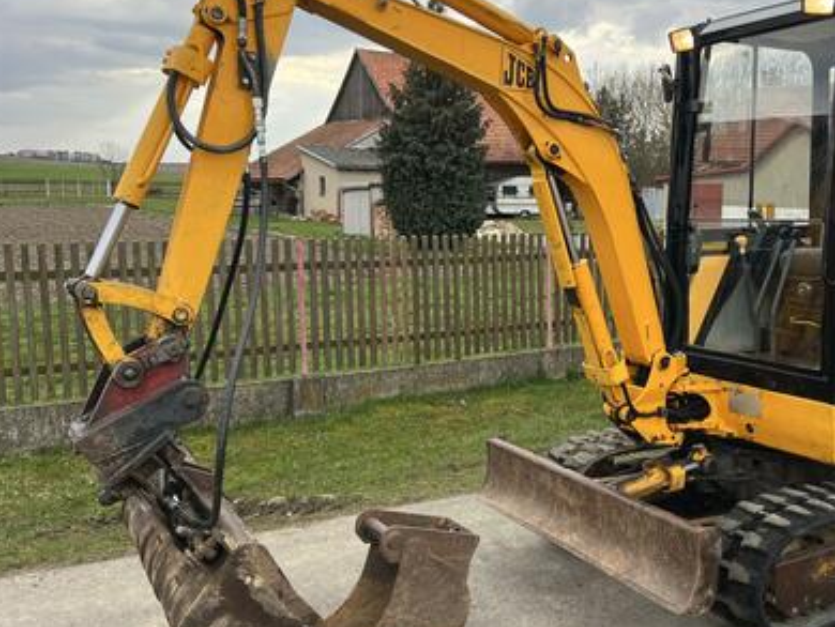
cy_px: 289
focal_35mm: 38
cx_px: 561
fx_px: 917
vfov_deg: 37.7
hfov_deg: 48.1
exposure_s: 1/539
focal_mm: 5.7
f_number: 1.5
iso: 50
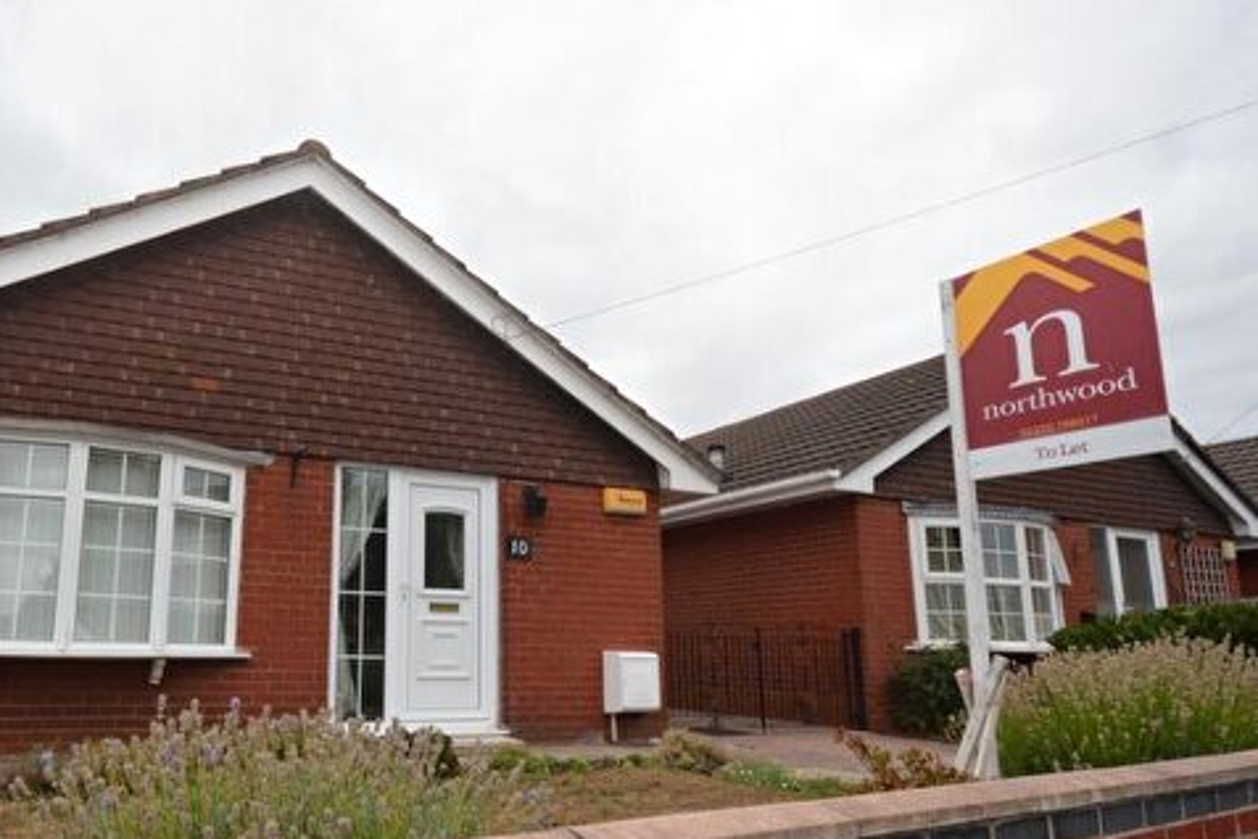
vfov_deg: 56.7
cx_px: 390
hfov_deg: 75.4
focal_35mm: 22
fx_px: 769
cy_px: 509
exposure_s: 1/160
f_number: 6.3
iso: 100
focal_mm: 10
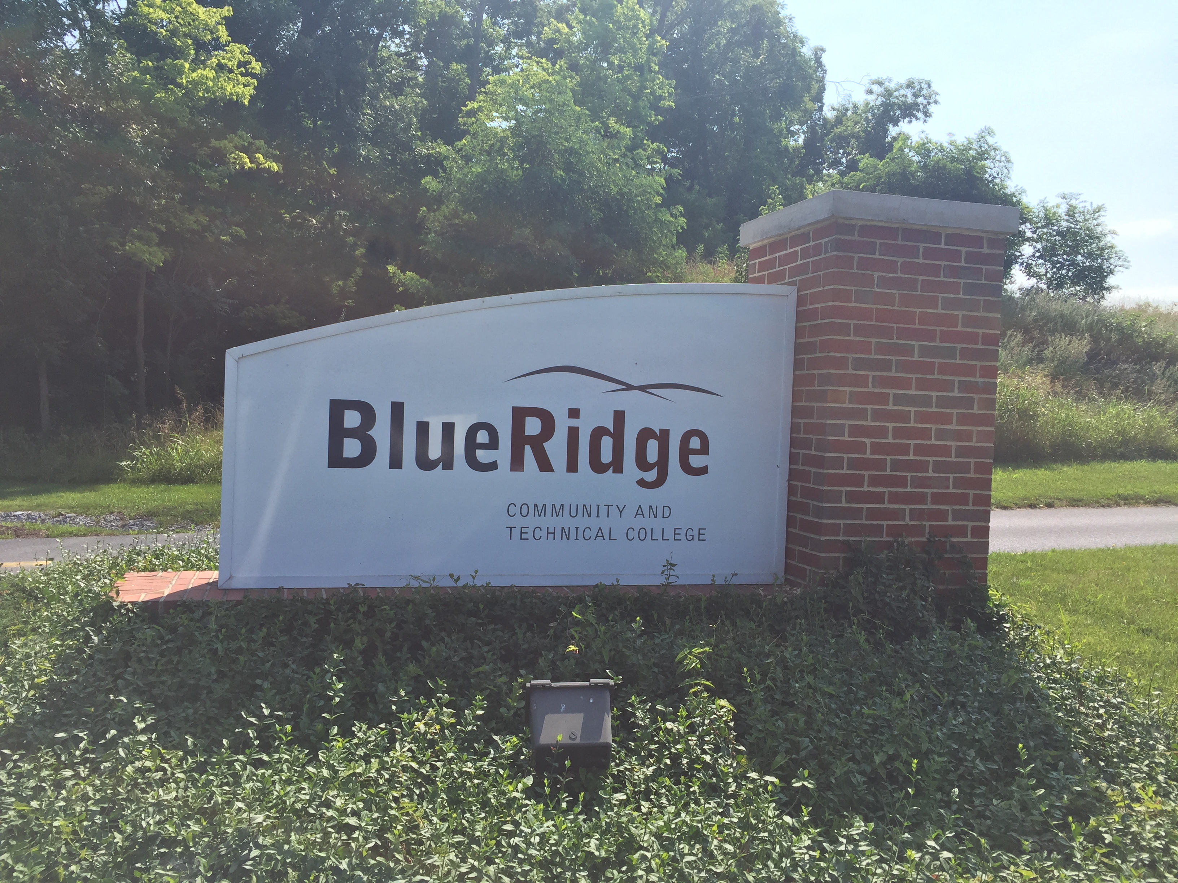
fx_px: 987
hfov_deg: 61.7
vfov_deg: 48.2
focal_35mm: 29
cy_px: 442
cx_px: 589
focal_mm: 4.15
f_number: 2.2
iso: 32
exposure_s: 1/1236
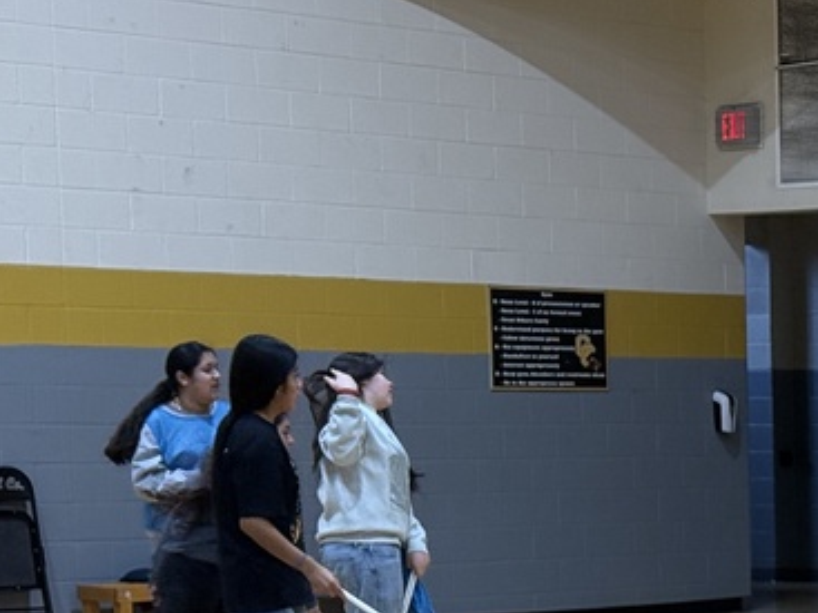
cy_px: 771
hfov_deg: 14.0
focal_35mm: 134
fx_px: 3165
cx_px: 1114
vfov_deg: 10.8
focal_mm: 6.76
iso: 200
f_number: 1.78
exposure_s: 1/198
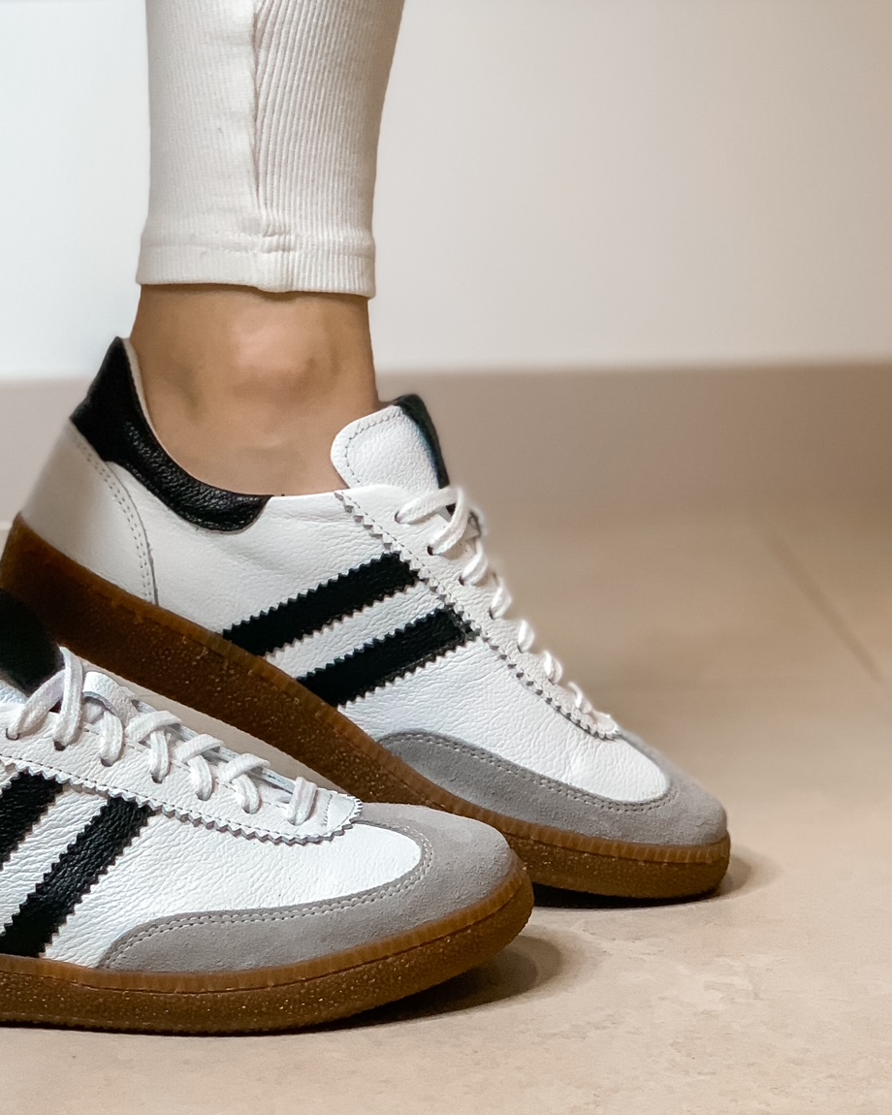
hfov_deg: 17.1
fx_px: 2937
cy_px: 452
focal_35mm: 89
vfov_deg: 21.5
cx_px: 180
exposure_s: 1/90
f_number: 2.4
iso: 125
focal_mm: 6
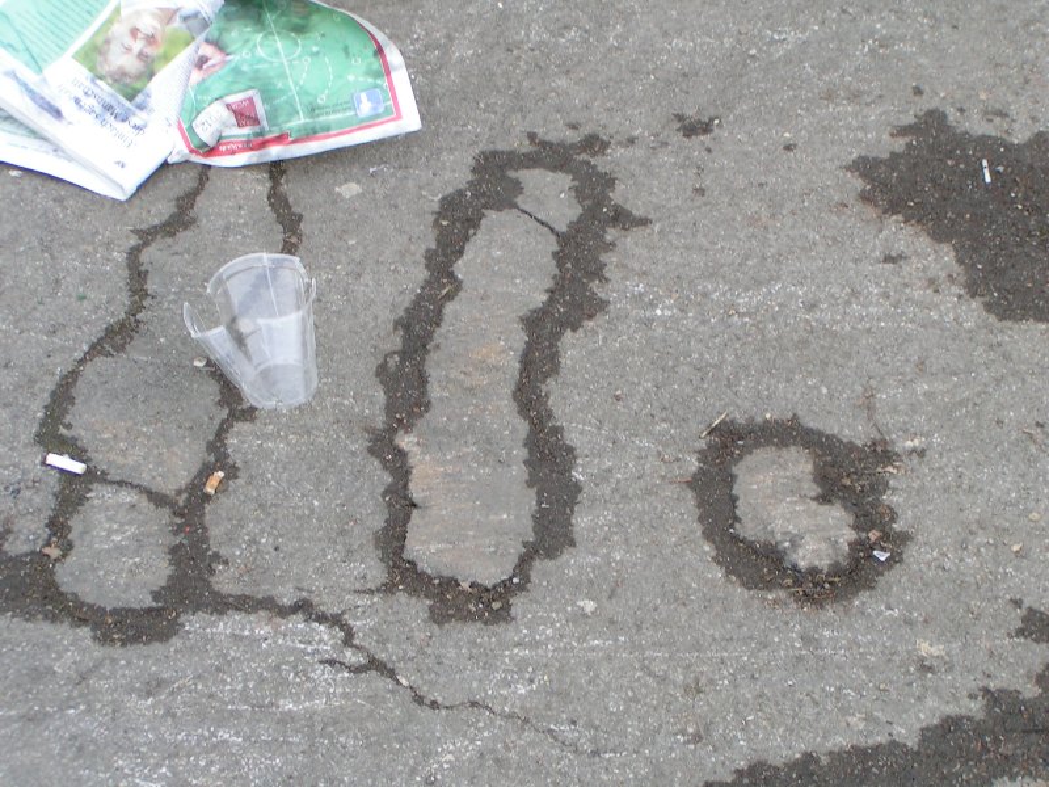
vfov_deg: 20.4
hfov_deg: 27.0
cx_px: 524
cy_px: 394
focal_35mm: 72
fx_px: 2182
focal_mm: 11
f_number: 4
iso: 50
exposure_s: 1/80
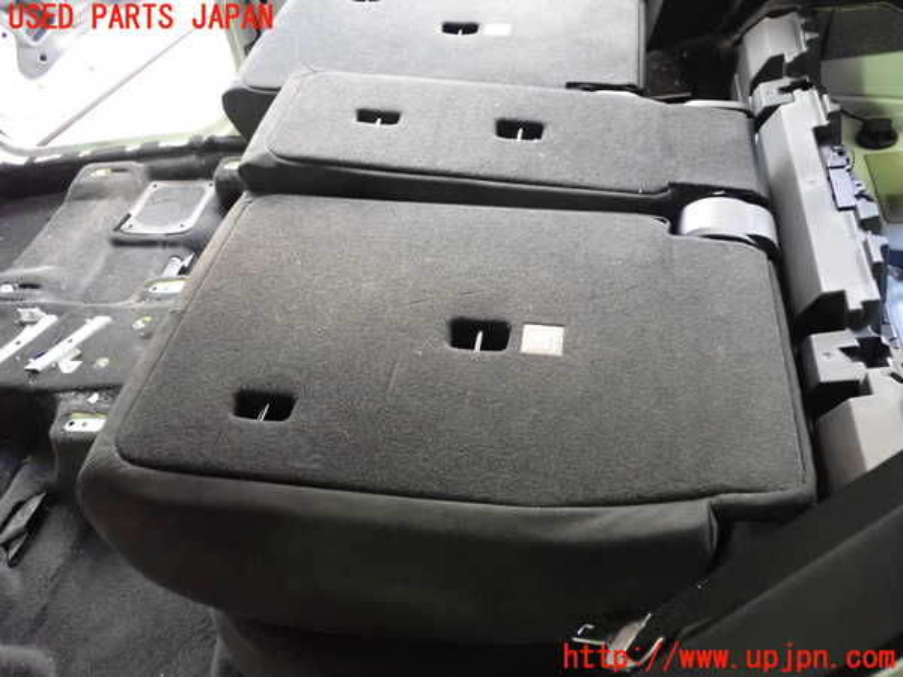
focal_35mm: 30
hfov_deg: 60.0
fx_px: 783
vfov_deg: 46.8
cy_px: 338
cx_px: 452
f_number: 2.3
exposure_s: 1/100
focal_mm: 5.4
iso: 2000
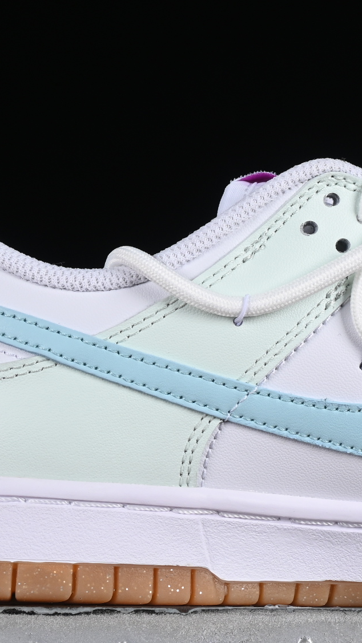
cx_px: 404
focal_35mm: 194
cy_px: 285
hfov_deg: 6.2
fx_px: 3310
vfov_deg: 11.1
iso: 160
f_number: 8
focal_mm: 50
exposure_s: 1/80
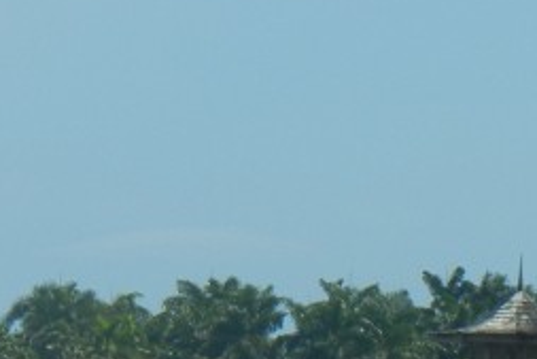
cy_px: 410
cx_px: 170
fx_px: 8358
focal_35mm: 560
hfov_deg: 3.7
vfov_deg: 2.5
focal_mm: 24
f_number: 9.2
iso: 160
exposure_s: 1/360
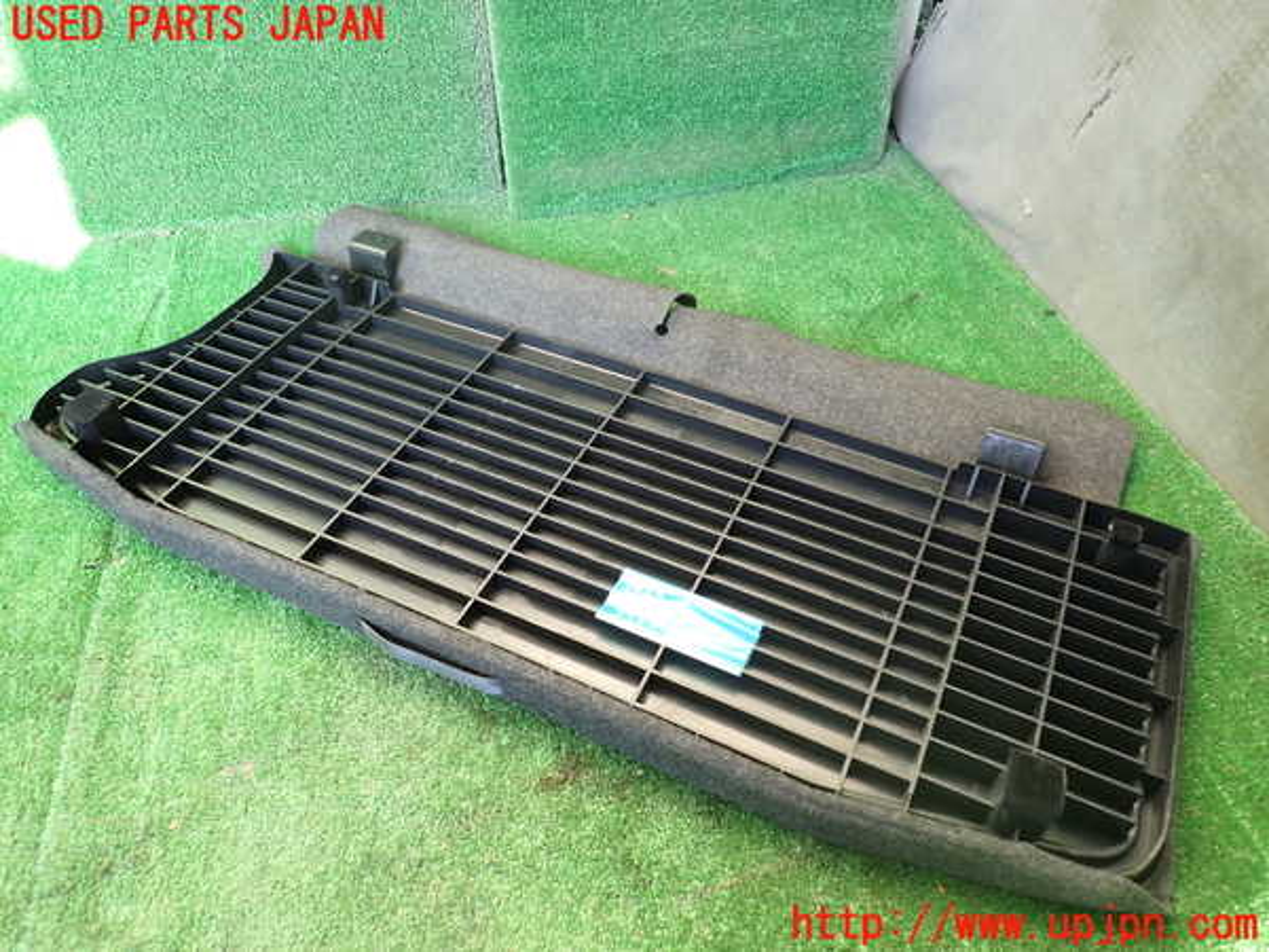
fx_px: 916
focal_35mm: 25
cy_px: 476
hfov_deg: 69.4
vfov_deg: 54.9
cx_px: 634
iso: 200
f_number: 2
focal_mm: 4.5
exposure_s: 1/50
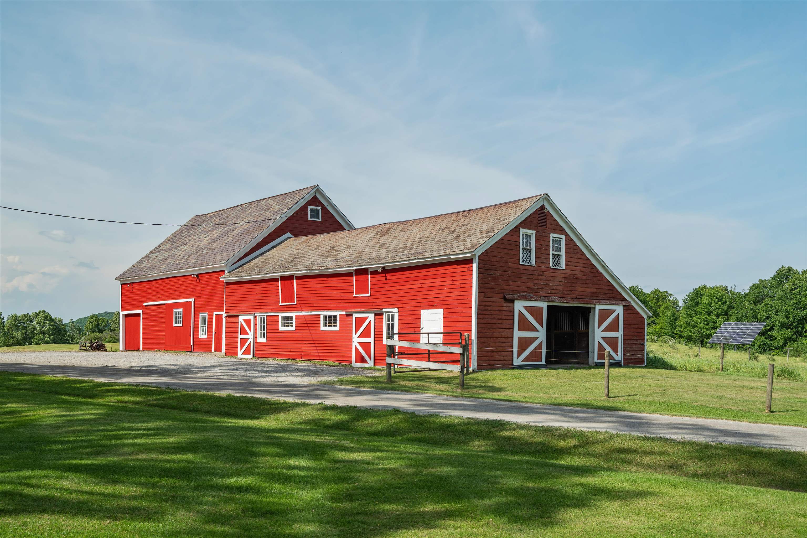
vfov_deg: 37.9
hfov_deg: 54.4
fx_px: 785
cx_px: 404
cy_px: 269
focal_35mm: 35
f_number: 8
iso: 320
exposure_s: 1/250
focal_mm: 35
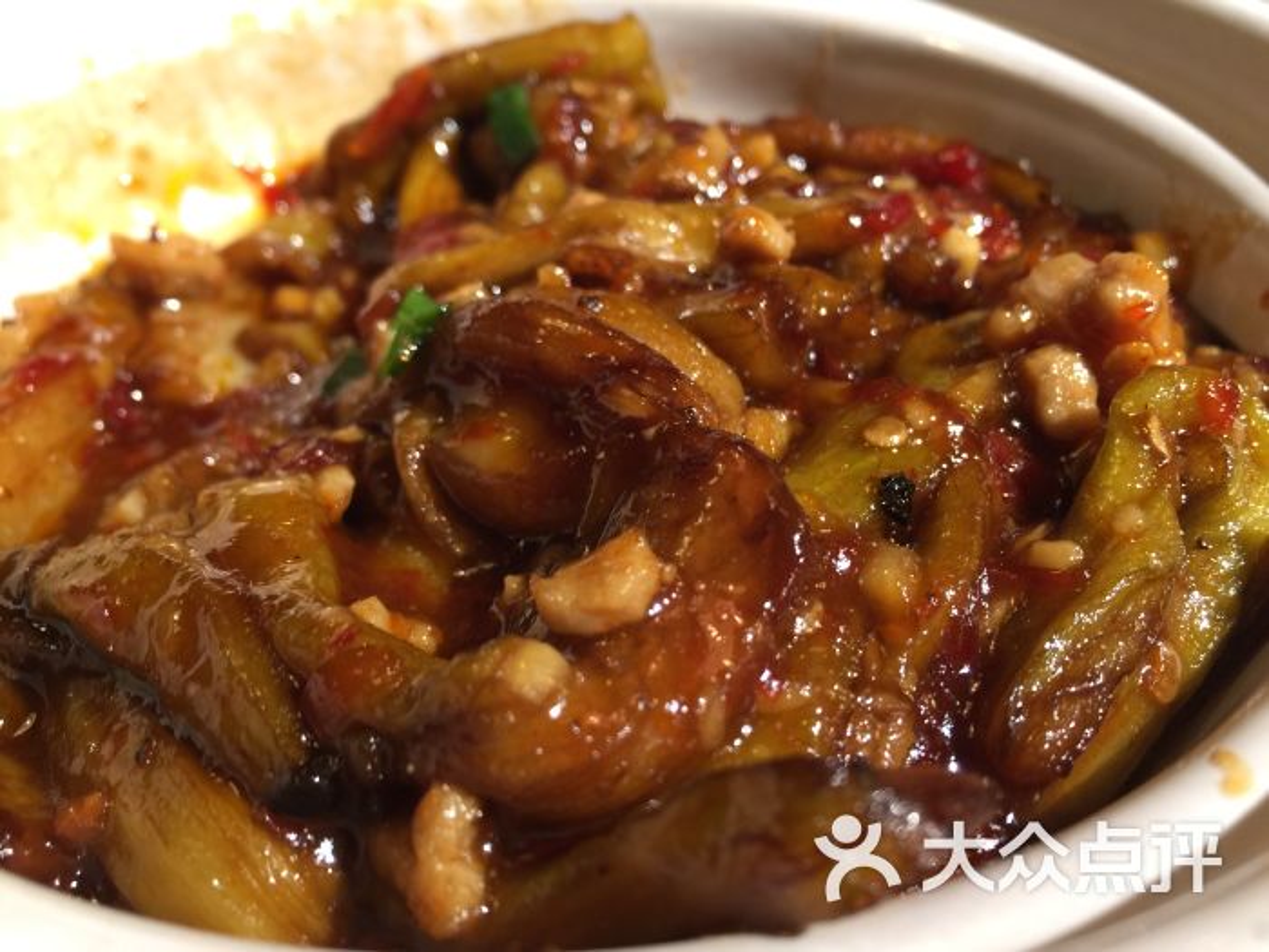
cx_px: 634
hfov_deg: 61.7
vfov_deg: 48.2
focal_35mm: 29
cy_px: 476
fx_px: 1063
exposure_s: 1/17
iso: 40
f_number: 2.2
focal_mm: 4.15
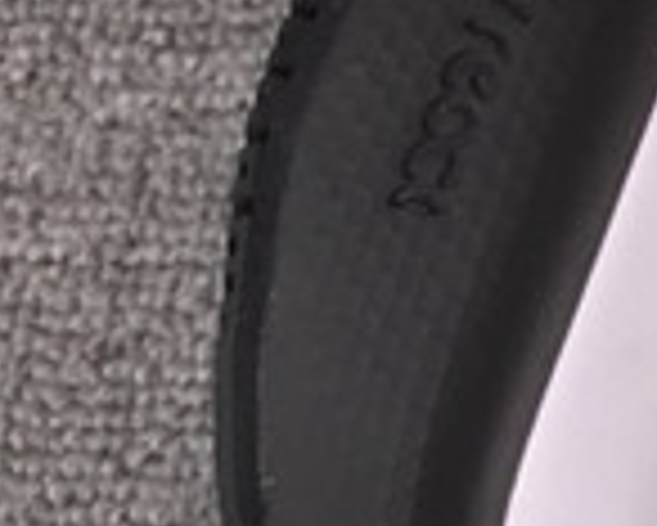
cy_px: -420
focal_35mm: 186
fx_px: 3619
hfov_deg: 9.0
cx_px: 1732
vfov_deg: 8.0
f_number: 2.4
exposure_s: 1/230
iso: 25
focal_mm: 3.3
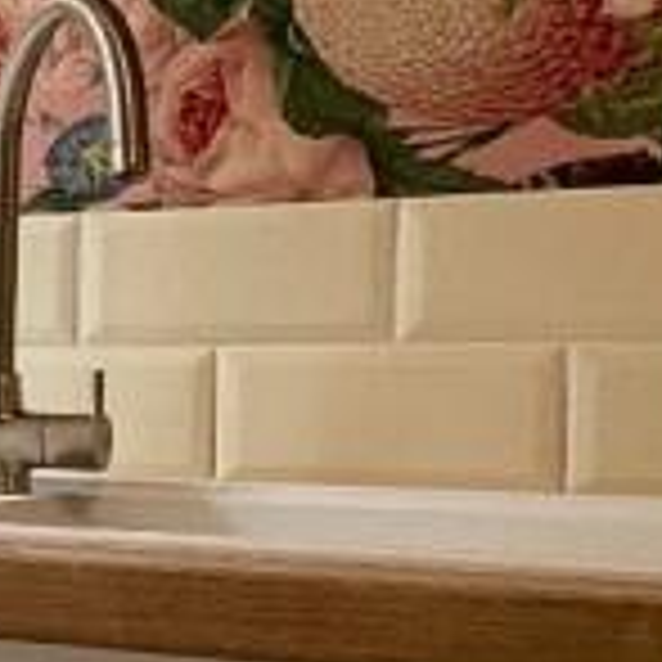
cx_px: -865
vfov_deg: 20.1
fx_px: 1861
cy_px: 428
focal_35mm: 86
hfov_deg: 14.4
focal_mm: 2.22
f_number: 2.2
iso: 50
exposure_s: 1/100
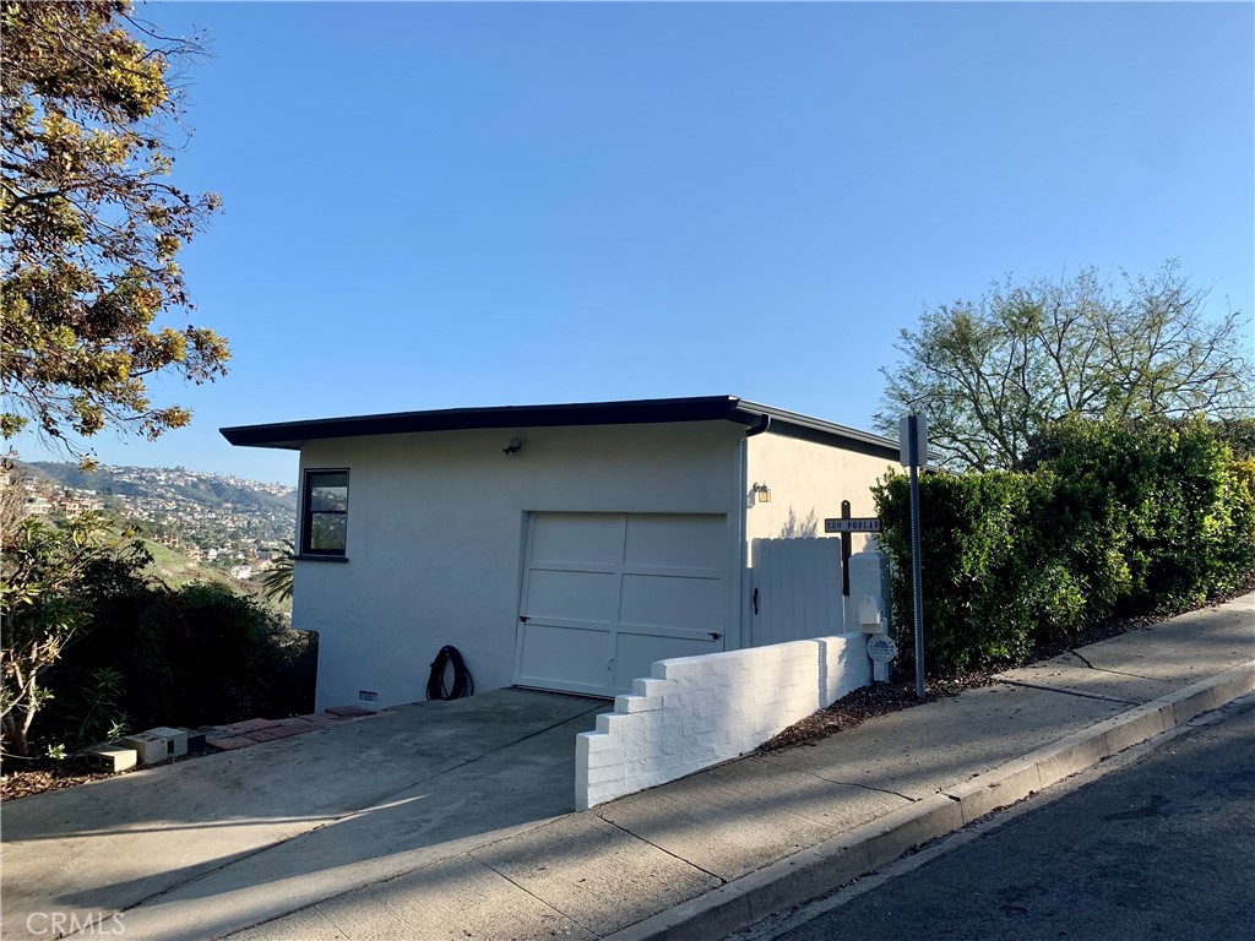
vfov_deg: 53.1
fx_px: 943
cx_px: 628
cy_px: 470
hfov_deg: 67.3
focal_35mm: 26
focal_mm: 4.25
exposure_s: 1/1689
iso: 25
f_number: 1.8
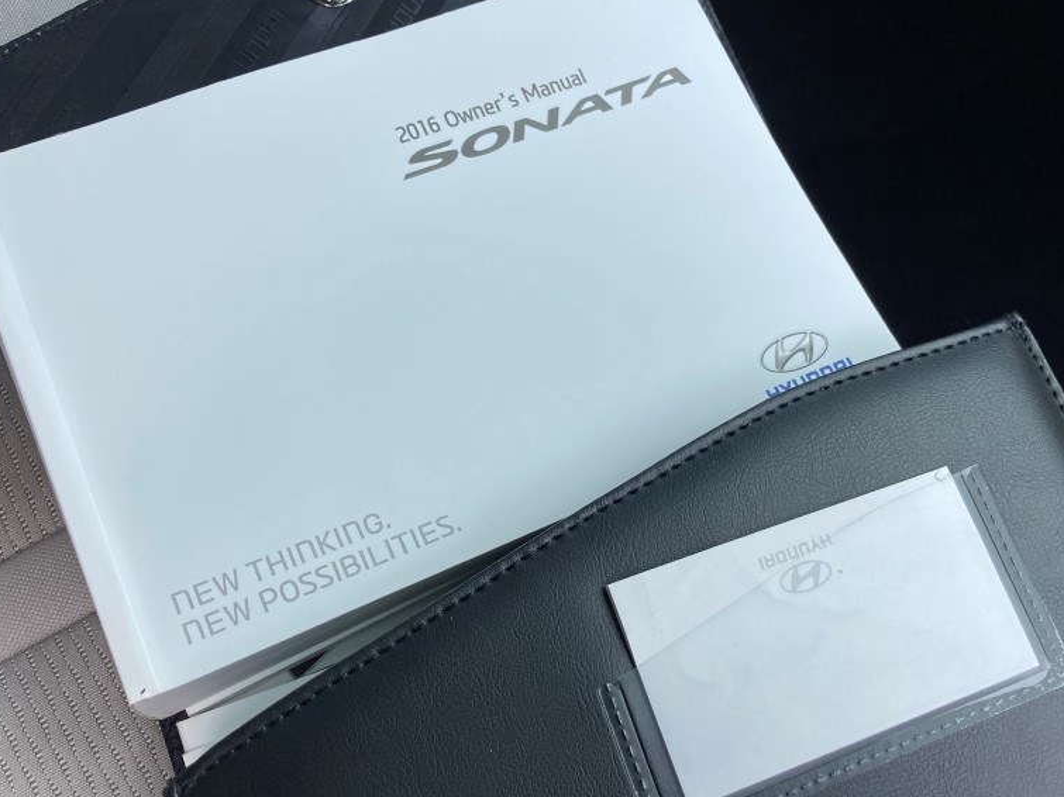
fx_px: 1168
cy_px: 391
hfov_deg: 48.9
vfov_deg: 37.7
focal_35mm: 38
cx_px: 572
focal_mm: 3.99
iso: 20
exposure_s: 1/665
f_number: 1.8
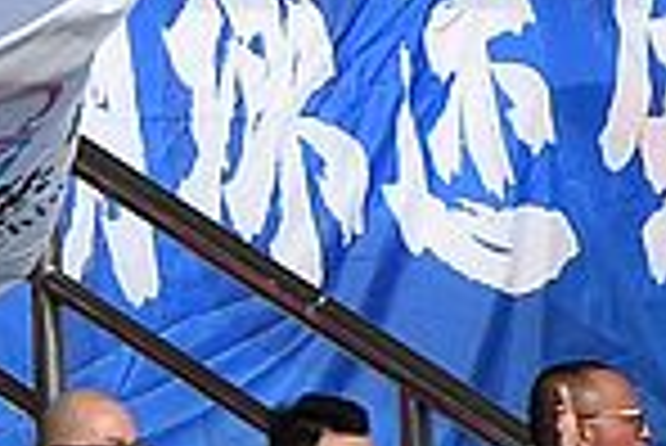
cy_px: -412
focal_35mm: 2761
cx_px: -1390
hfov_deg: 0.7
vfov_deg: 0.5
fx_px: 51128
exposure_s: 1/3200
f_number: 4
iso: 640
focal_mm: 400
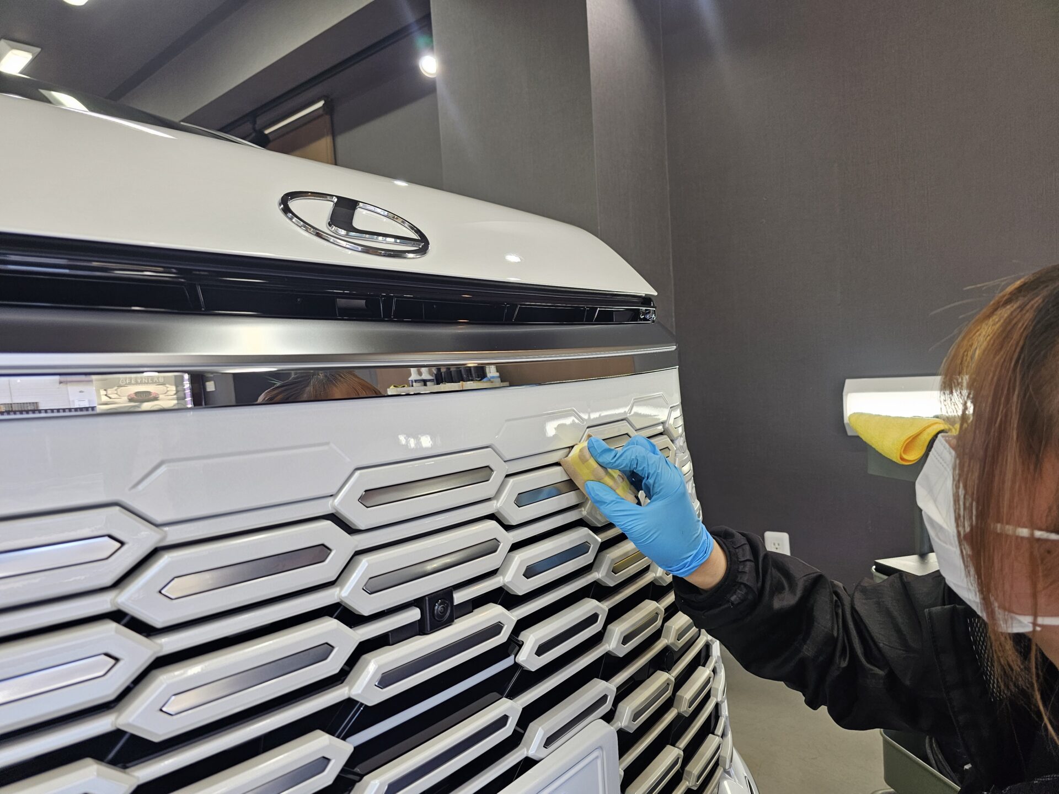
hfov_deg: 73.9
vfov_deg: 58.9
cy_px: 397
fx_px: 704
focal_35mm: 23
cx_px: 530
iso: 80
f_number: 1.7
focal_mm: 6.3
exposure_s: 1/180
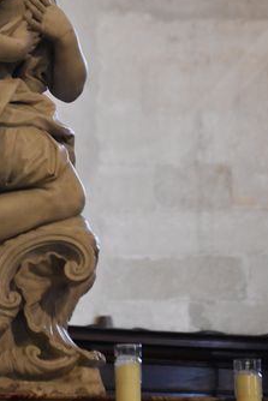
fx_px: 3336
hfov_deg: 4.6
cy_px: 98
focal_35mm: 299
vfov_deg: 6.9
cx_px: 28
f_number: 4.5
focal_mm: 95
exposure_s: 1/125
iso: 4000
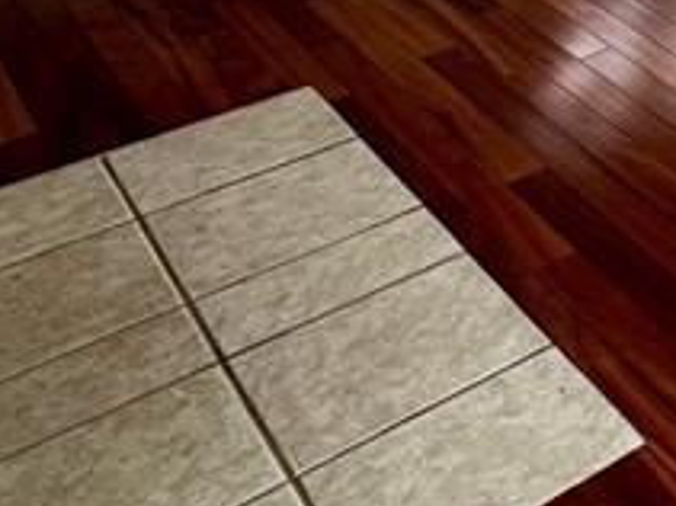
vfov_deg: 17.3
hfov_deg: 19.6
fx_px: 1327
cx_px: 1272
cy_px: -426
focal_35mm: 68
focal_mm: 2.22
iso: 100
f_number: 2.2
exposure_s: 1/120
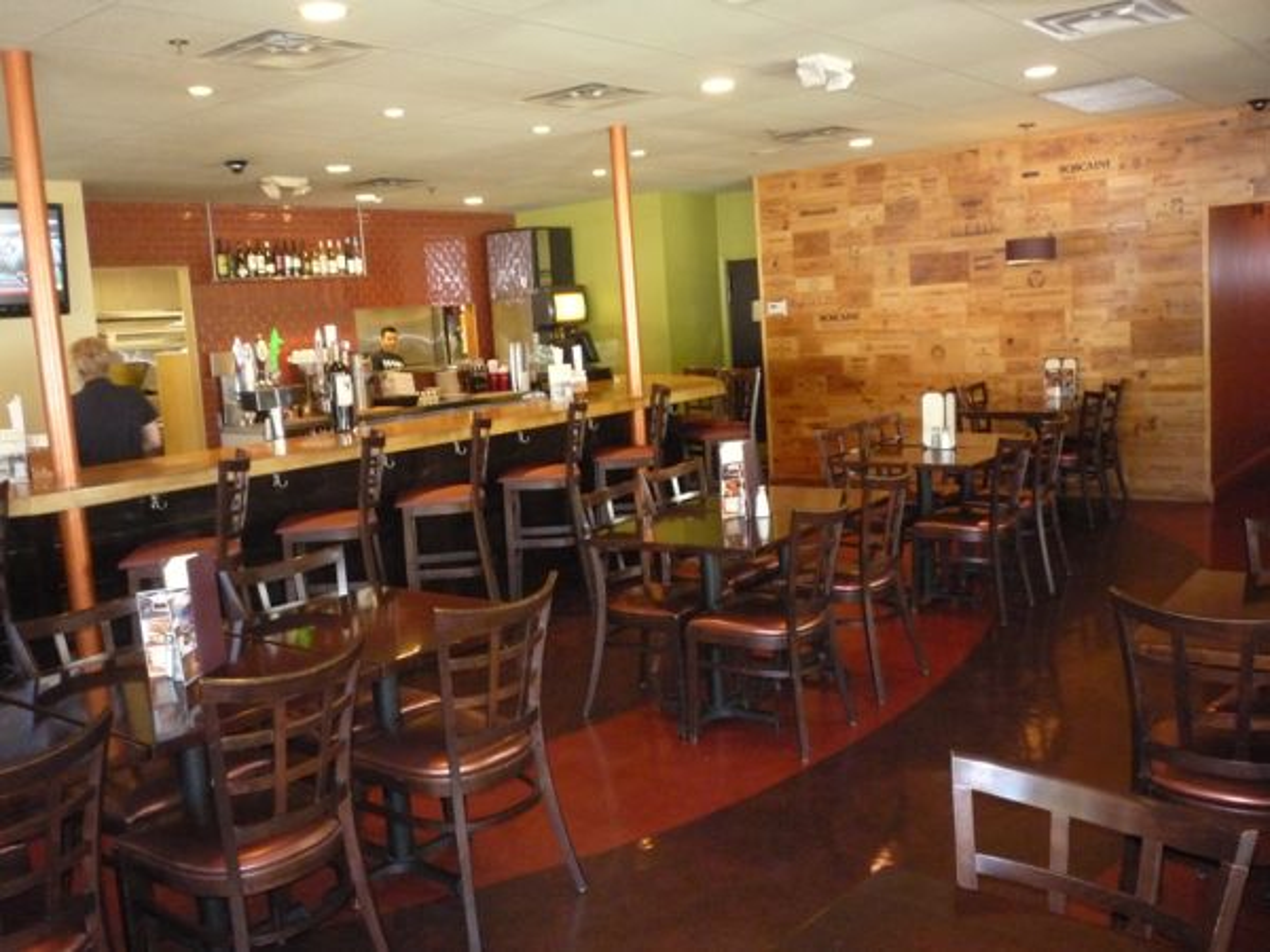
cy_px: 476
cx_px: 635
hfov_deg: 56.8
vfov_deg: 44.2
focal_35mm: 32
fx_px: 1174
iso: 640
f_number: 3.3
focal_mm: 5.2
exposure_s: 1/30
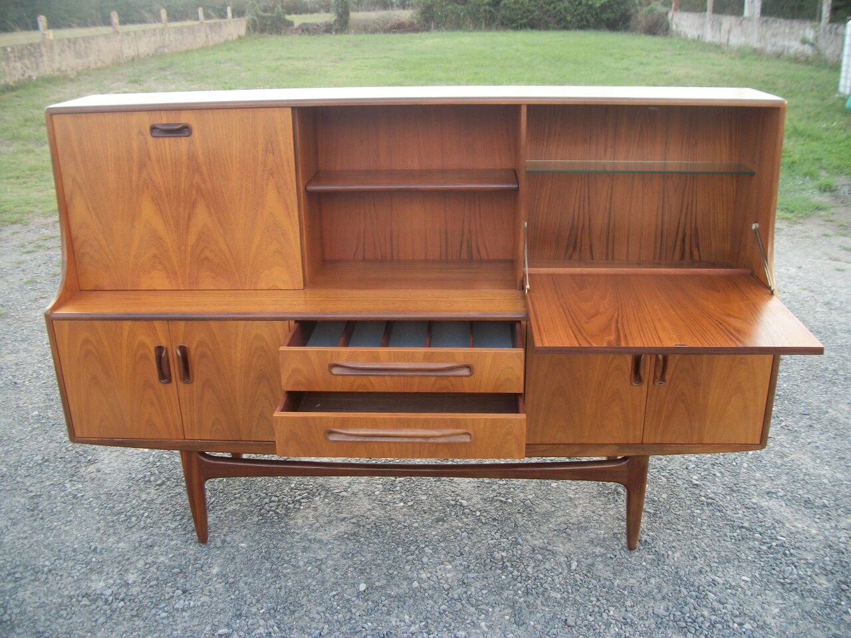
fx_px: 787
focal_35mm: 32
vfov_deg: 44.2
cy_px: 319
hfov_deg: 56.8
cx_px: 426
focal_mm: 5.7
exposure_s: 1/80
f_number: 2.9
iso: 80
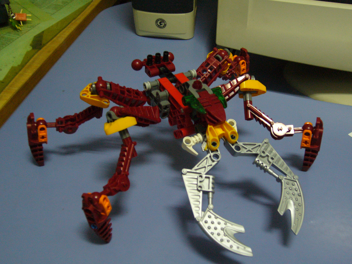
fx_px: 458
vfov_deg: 32.2
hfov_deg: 42.1
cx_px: 176
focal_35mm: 45
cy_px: 132
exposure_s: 1/8
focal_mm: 7.5
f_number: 3.2
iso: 200
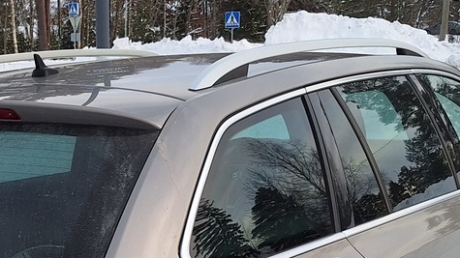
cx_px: 82
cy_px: 325
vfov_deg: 15.2
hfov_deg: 27.2
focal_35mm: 76
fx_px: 927
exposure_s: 1/668
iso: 40
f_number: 1.8
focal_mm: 5.54
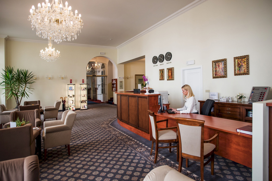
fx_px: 151
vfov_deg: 62.0
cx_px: 136
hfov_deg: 84.0
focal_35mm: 20
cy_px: 90
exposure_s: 1/640
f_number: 2.5
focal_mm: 20
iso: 500
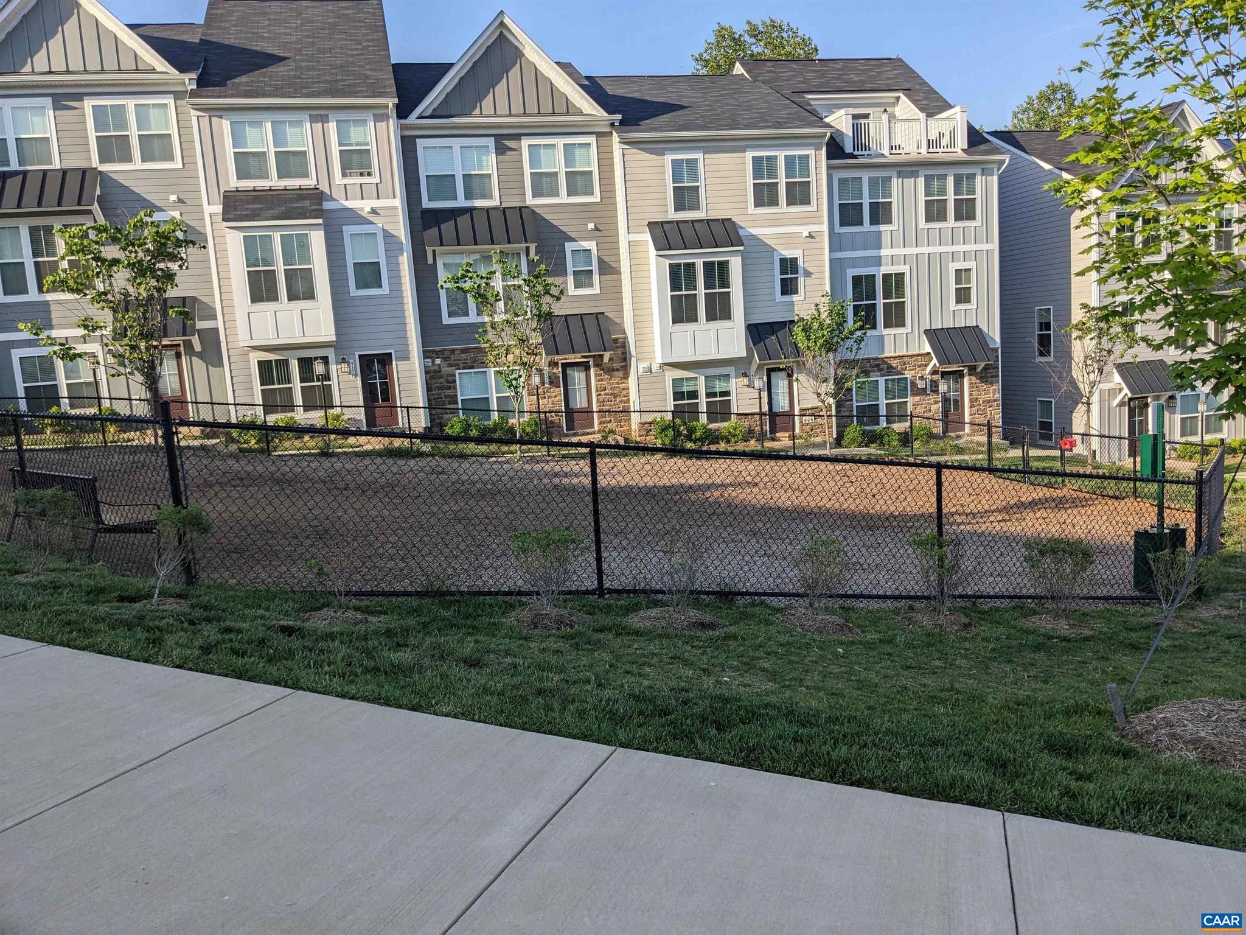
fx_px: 972
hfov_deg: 65.3
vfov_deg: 51.4
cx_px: 623
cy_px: 468
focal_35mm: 27
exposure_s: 1/1949
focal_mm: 4.38
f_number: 1.73
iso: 51
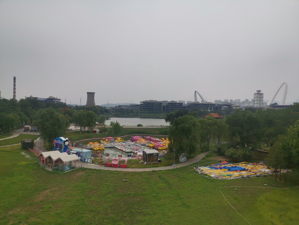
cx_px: 150
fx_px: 225
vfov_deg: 53.1
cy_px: 112
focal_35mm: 26
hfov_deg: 67.3
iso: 50
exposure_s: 1/5000
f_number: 1.8
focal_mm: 5.5
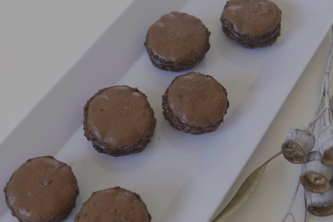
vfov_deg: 23.4
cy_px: 111
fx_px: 536
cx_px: 166
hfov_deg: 34.5
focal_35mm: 58
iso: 640
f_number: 5.6
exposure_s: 1/80
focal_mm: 58
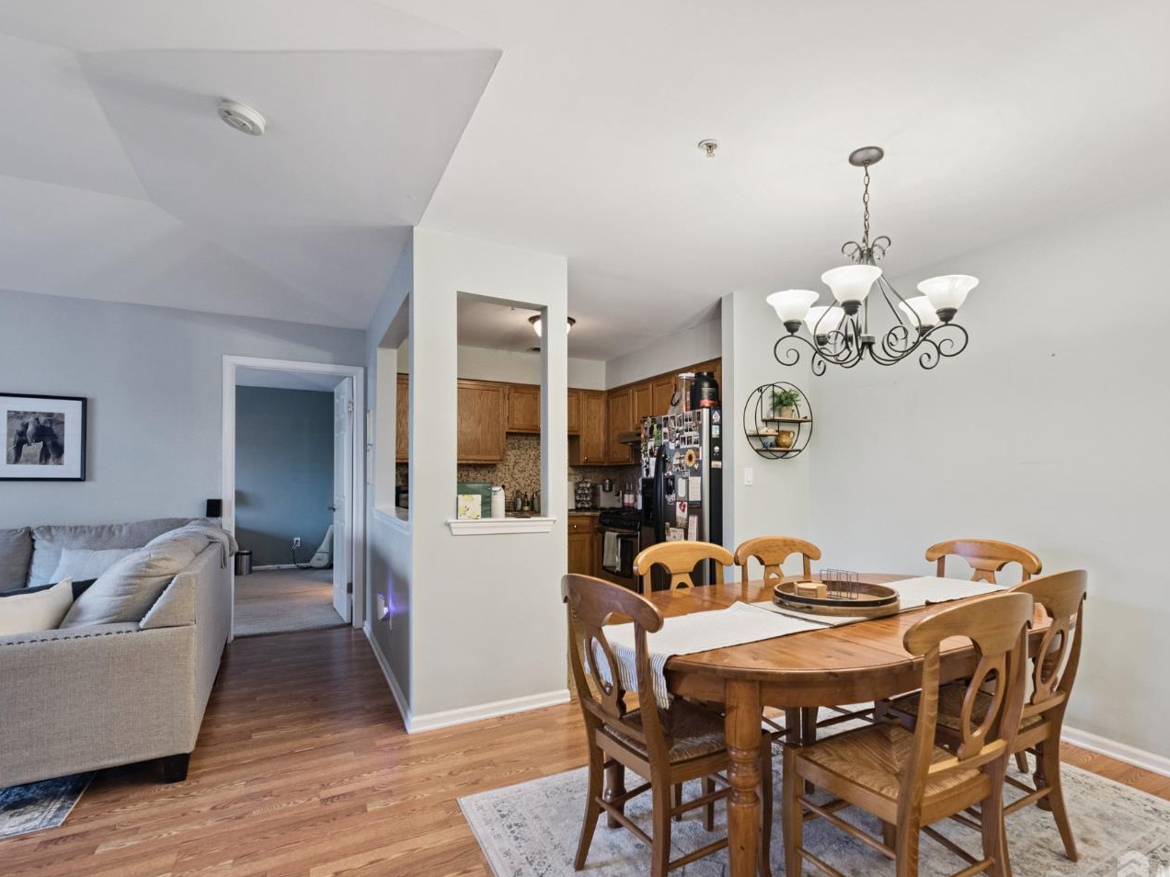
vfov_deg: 74.7
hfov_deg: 90.6
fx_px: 575
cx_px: 655
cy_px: 458
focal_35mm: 17
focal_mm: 15
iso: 640
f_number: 7.1
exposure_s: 1/50
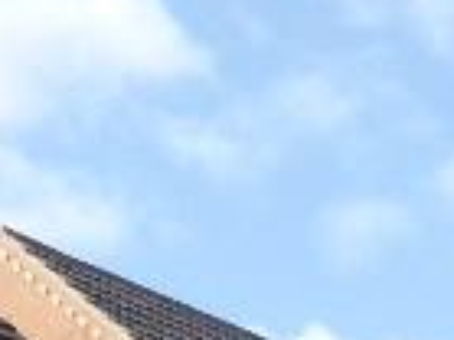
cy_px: 1112
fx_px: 2411
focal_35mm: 184
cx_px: 356
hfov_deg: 10.7
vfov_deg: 7.0
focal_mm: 4.3
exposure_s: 1/500
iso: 100
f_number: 3.3
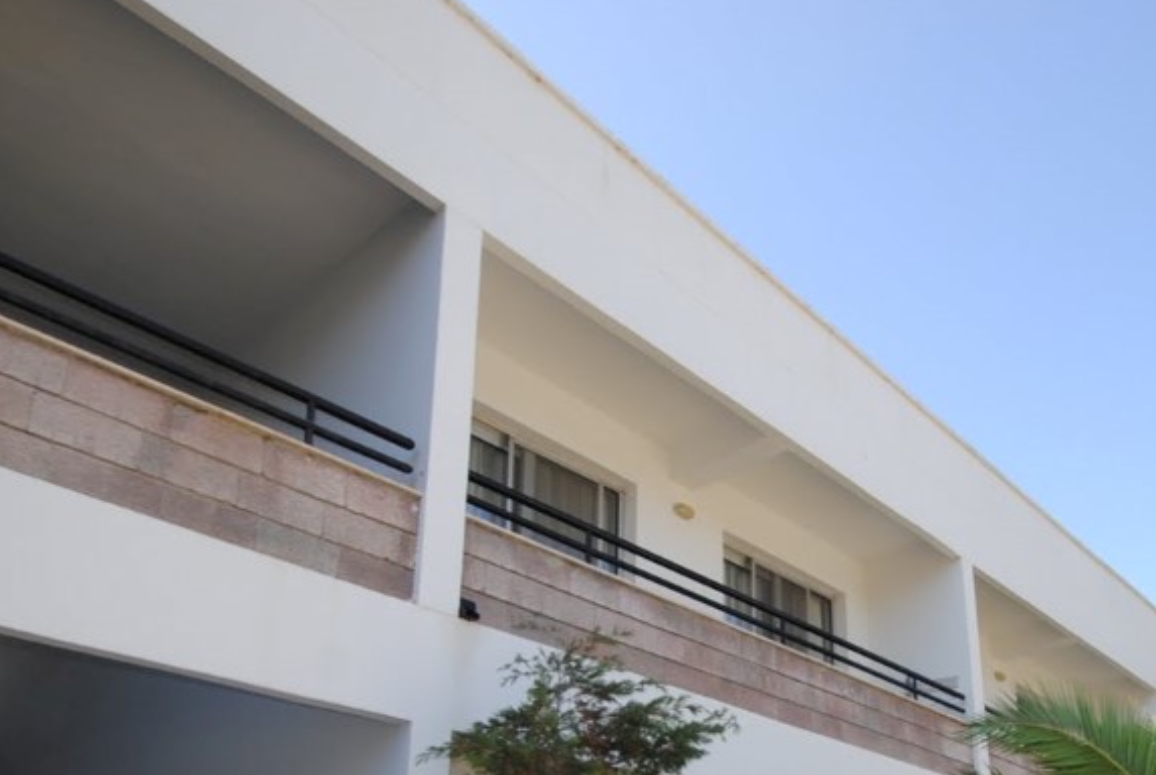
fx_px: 965
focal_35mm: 30
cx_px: 798
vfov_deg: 39.4
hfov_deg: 60.0
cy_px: 745
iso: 100
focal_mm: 10
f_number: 5.6
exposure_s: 1/200
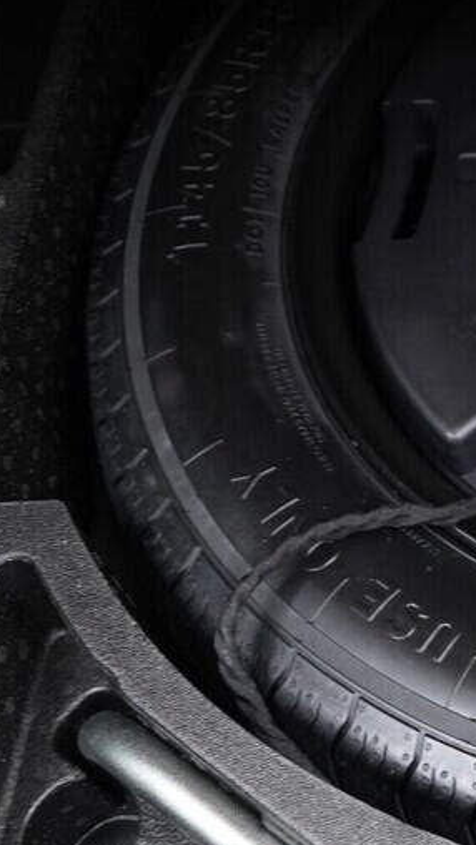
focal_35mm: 76
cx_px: 789
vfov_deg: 27.9
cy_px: 413
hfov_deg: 14.4
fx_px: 1704
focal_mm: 24
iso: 1000
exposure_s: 1/40
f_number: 2.8
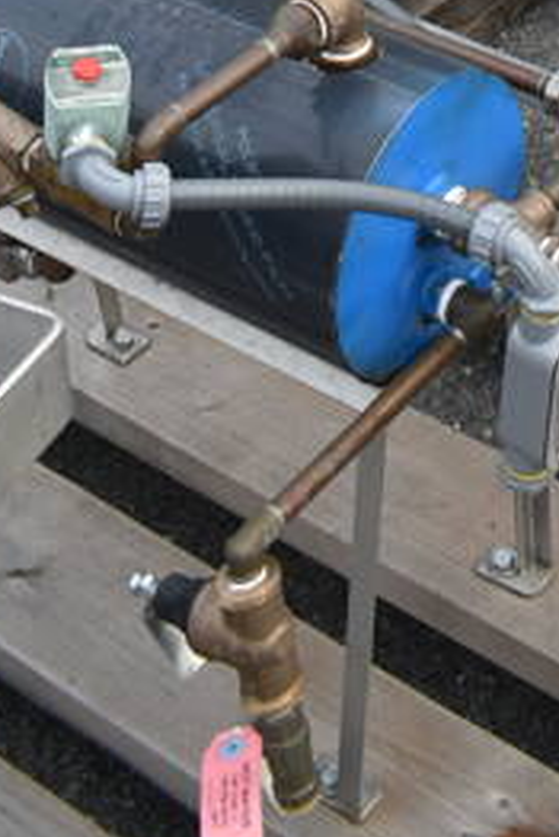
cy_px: -580
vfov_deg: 18.1
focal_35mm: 94
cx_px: 623
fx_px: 2186
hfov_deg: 14.2
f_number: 5
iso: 100
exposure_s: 1/100
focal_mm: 18
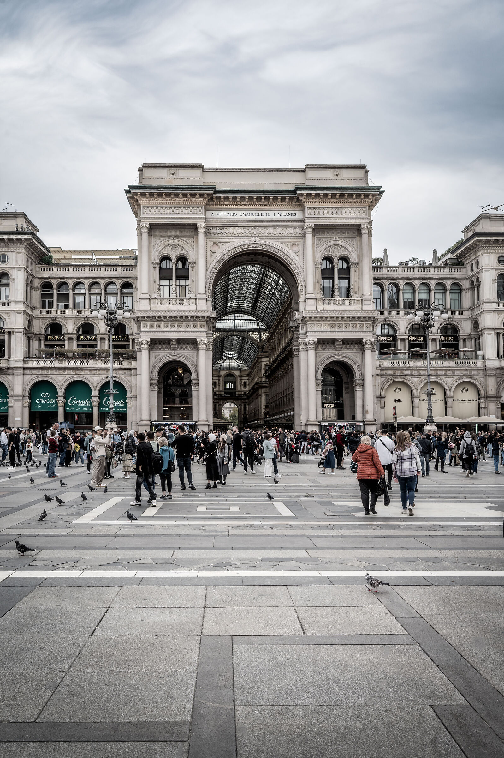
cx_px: 252
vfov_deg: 54.5
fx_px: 736
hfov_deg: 37.8
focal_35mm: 35
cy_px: 379
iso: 100
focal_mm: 35
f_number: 9
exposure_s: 1/200
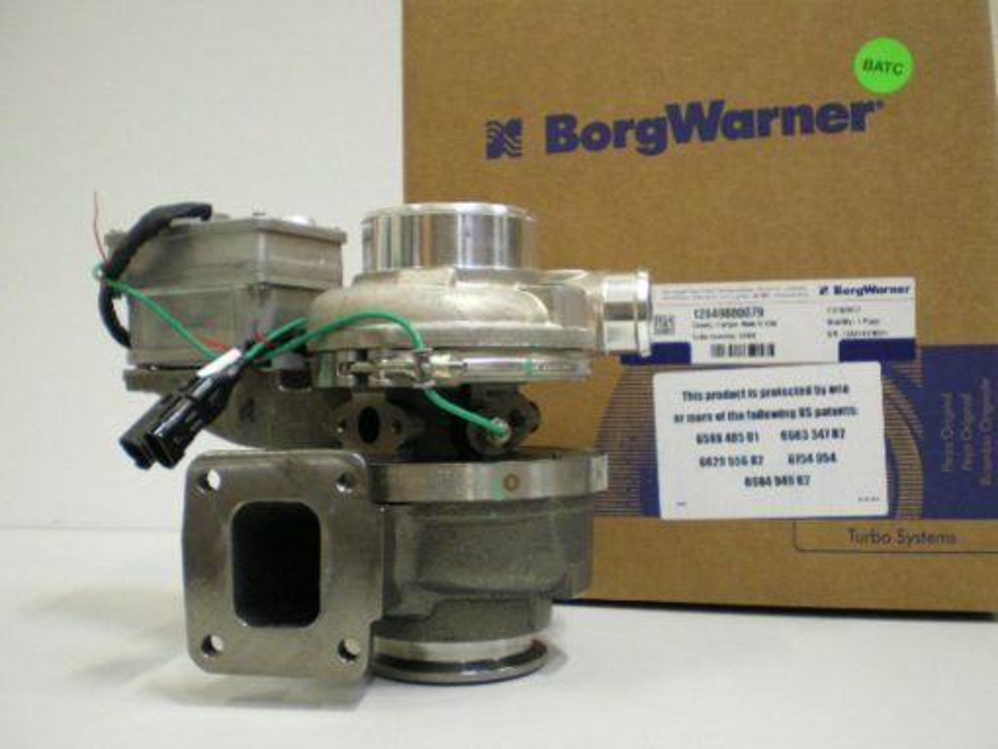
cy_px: 374
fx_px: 1096
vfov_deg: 37.8
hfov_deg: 49.0
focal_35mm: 38
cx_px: 499
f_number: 3.1
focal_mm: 6.3
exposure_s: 1/6
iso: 400
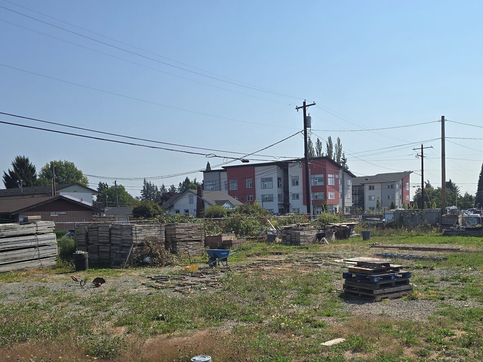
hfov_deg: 53.5
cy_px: 255
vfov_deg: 41.0
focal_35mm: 34
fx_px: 475
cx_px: 294
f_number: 1.7
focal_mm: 6.3
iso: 12
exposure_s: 1/1304
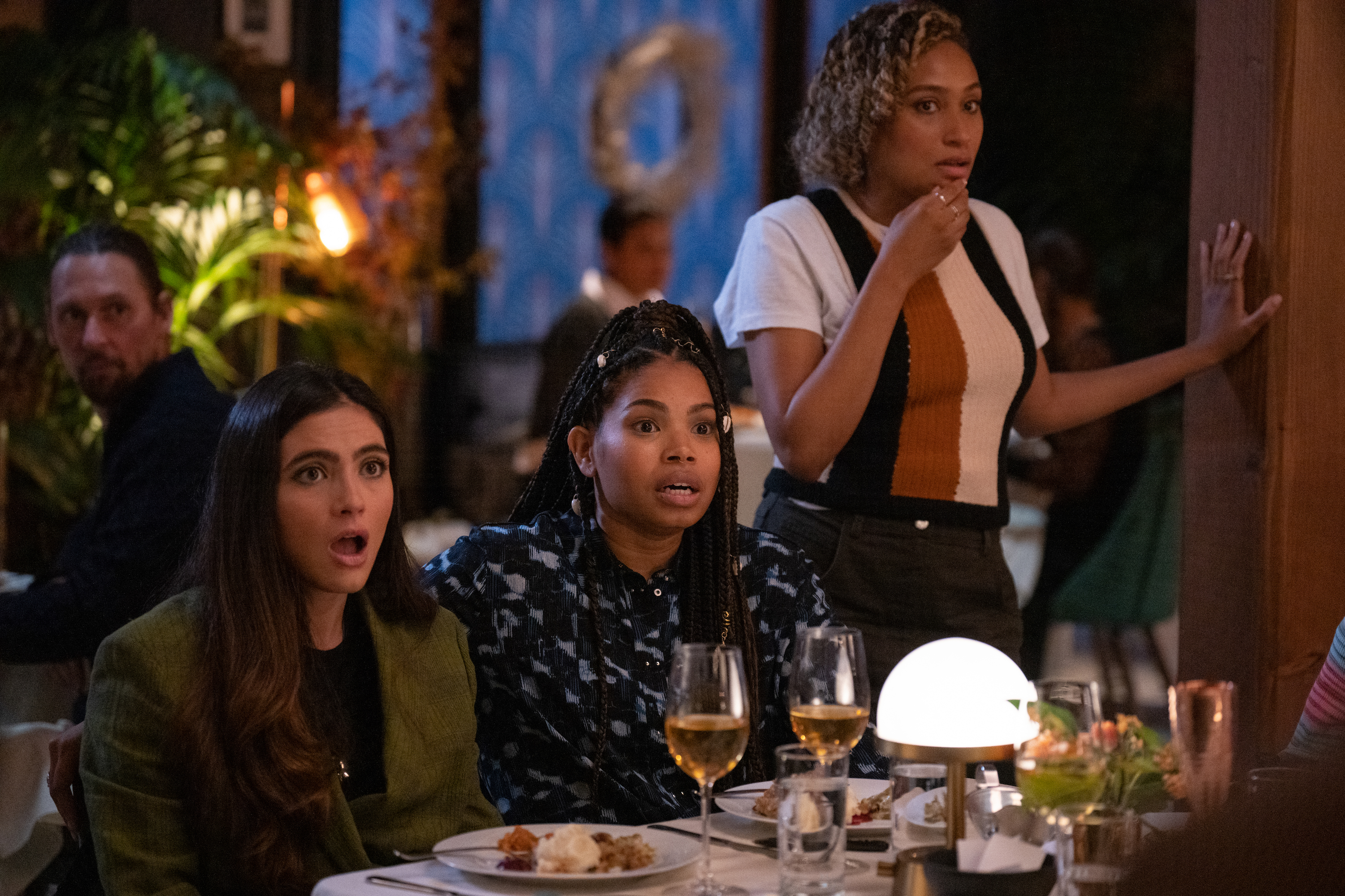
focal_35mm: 102
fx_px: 3811
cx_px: 672
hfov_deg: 20.0
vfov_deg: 13.4
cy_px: 448
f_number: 2.8
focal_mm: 102
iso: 10000
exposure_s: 1/80
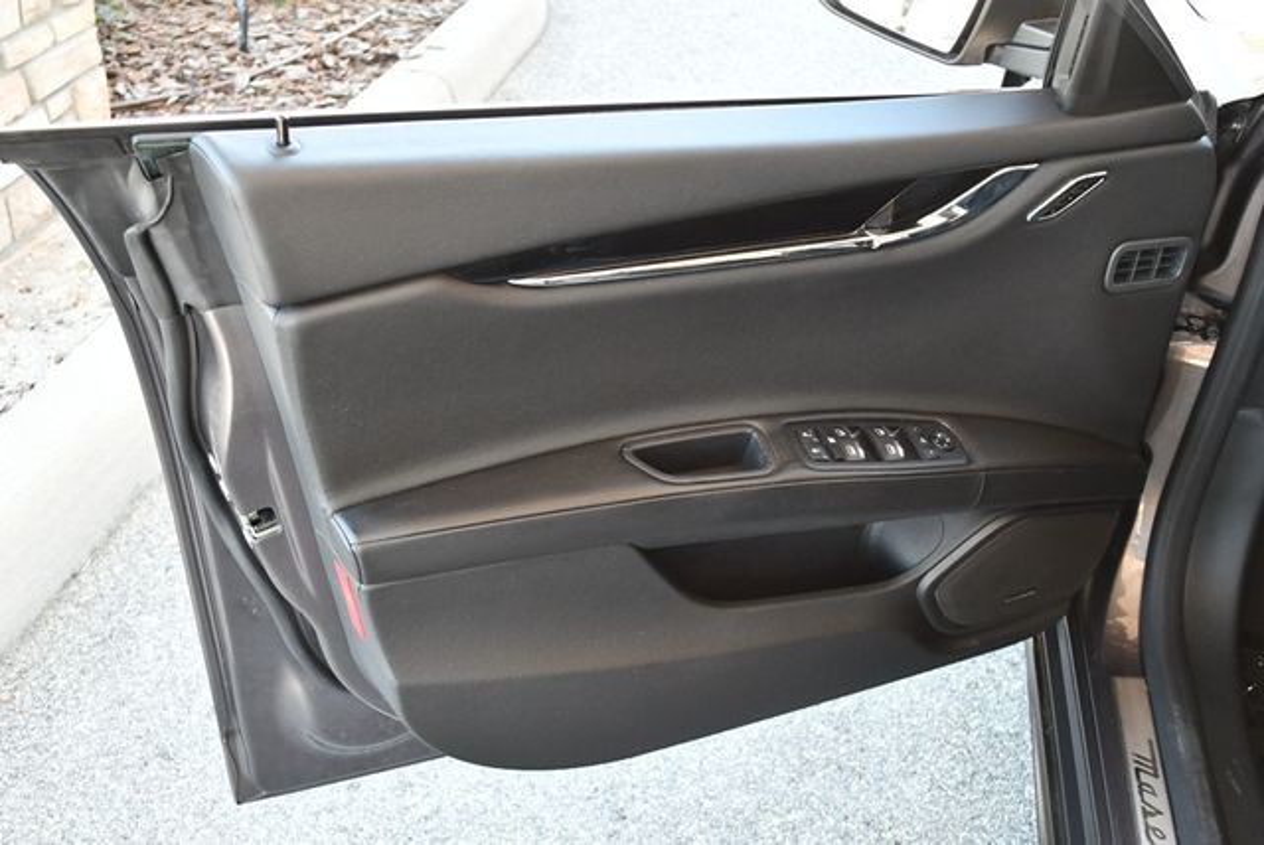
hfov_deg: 53.1
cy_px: 422
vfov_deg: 36.9
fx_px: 1265
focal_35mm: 36
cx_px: 632
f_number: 3.5
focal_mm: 18
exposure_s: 1/160
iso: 800
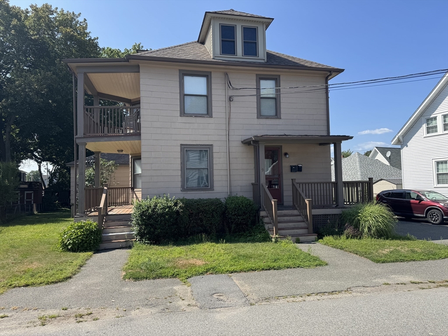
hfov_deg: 71.6
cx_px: 224
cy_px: 168
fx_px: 311
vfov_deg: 56.8
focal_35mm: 24
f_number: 1.78
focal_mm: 6.76
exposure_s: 1/2710
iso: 80
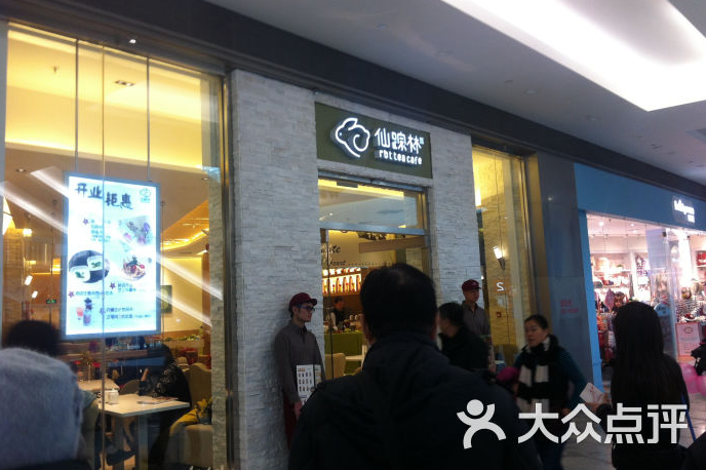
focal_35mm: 37
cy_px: 209
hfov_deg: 51.9
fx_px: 725
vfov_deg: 35.9
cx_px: 355
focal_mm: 3.85
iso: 80
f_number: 2.8
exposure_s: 1/24
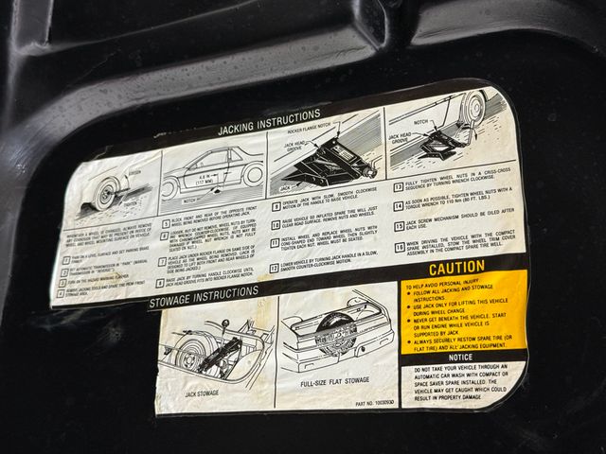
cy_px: 227
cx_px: 303
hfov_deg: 39.7
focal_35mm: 48
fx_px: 840
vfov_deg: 30.3
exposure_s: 1/60
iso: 64
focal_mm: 6.76
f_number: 1.78
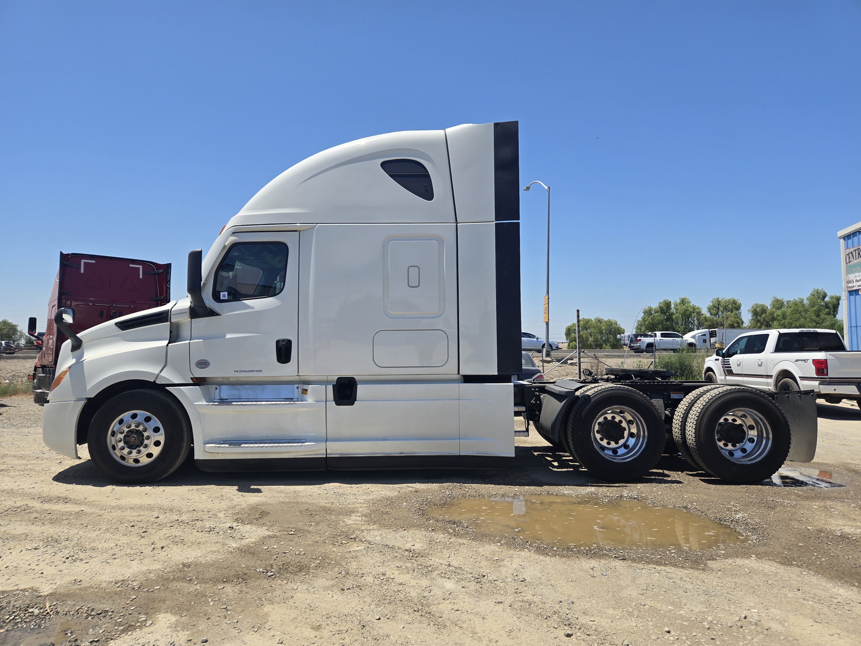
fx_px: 572
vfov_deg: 58.9
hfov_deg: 73.9
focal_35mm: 23
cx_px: 430
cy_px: 323
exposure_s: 1/2060
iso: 25
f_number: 1.8
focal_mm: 5.4
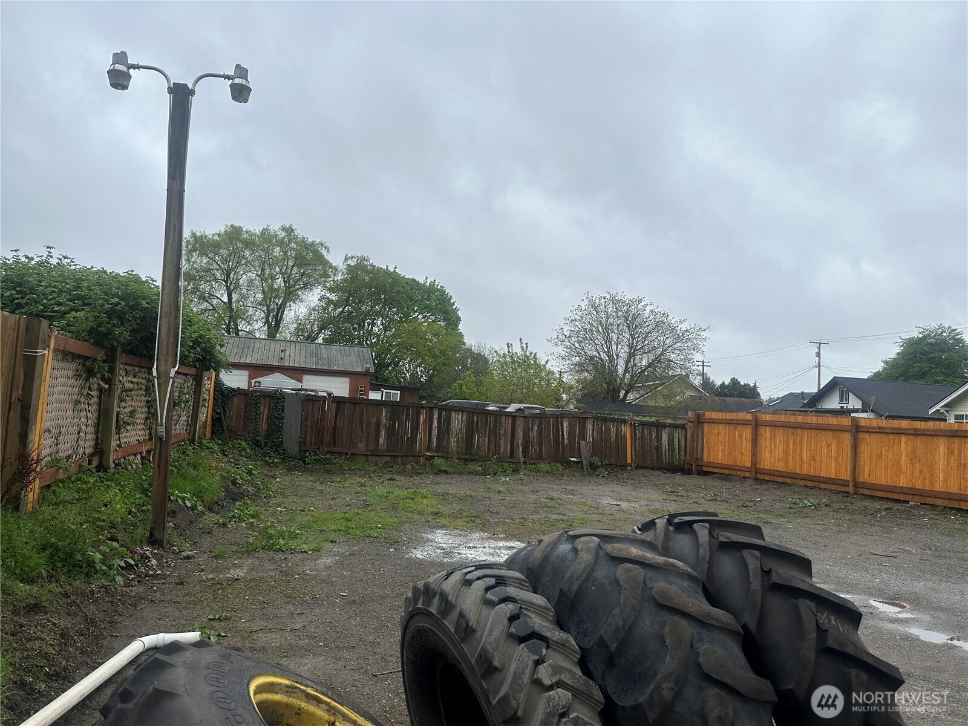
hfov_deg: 71.6
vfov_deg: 56.8
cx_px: 484
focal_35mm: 24
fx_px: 671
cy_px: 363
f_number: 1.78
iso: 80
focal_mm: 6.86
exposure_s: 1/971
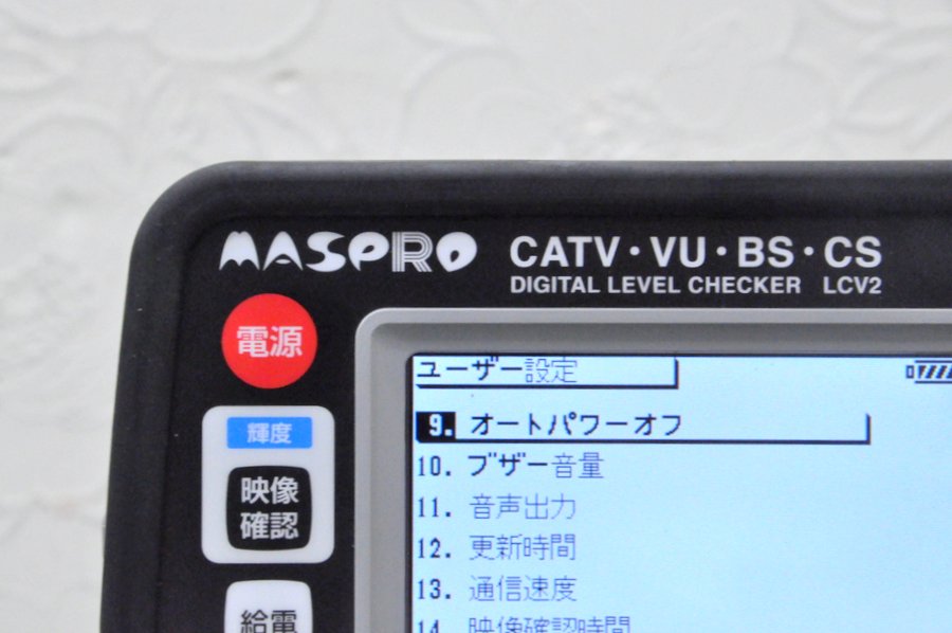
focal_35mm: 158
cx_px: 476
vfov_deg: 8.7
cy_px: 316
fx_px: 4160
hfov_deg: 13.1
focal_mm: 105
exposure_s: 1/40
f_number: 16
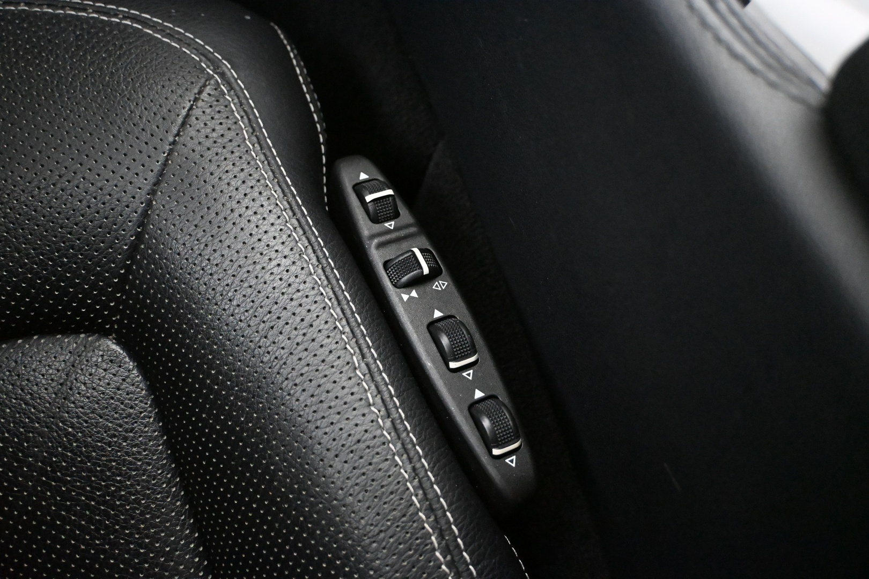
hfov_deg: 61.9
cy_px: 290
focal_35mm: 30
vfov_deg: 43.6
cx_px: 434
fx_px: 724
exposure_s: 1/30
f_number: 3.8
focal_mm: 20
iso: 11400
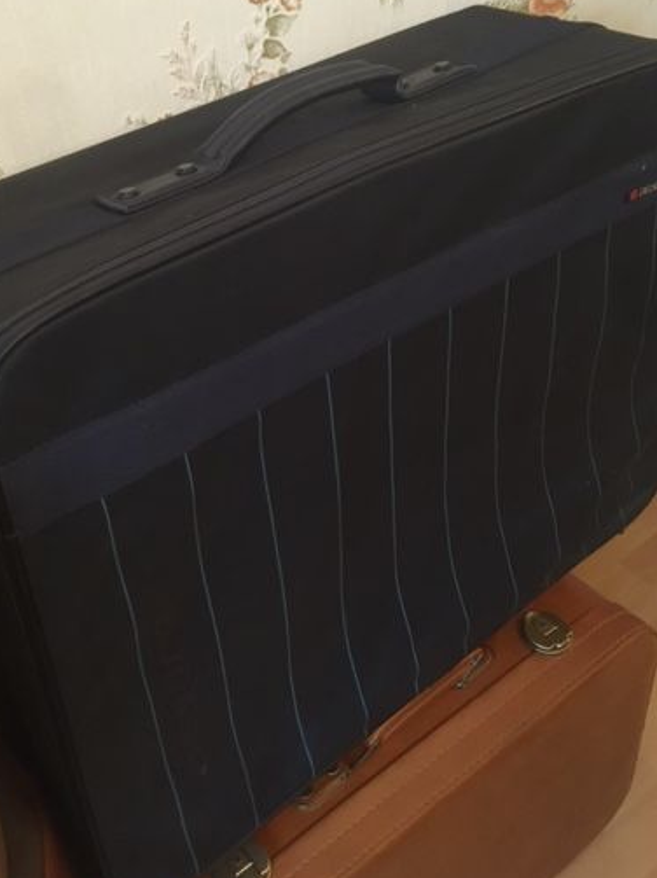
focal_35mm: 37
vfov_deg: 50.0
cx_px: 267
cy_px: 369
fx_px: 937
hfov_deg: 38.5
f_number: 2.2
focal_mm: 4.15
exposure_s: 1/17
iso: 250
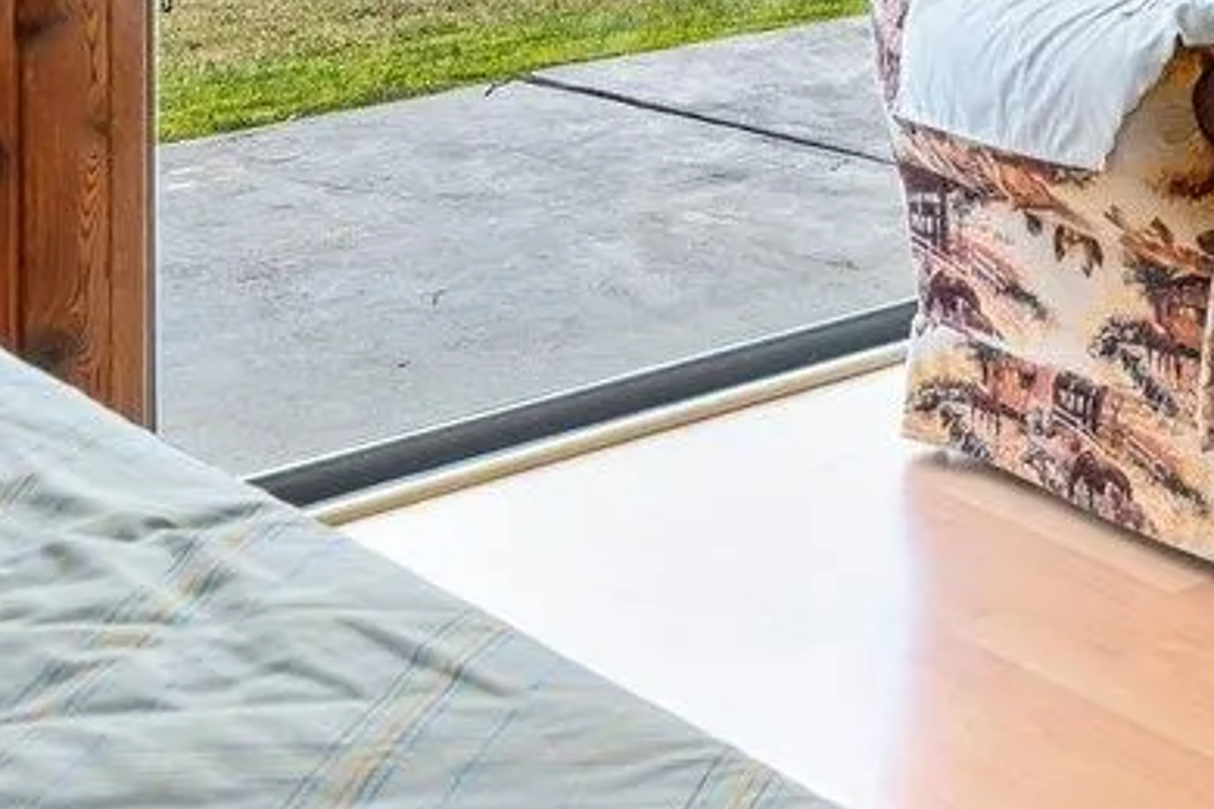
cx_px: 2008
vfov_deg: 14.9
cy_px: -464
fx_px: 2832
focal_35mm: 84
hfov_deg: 19.7
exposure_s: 1
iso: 500
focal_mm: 16
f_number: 7.1
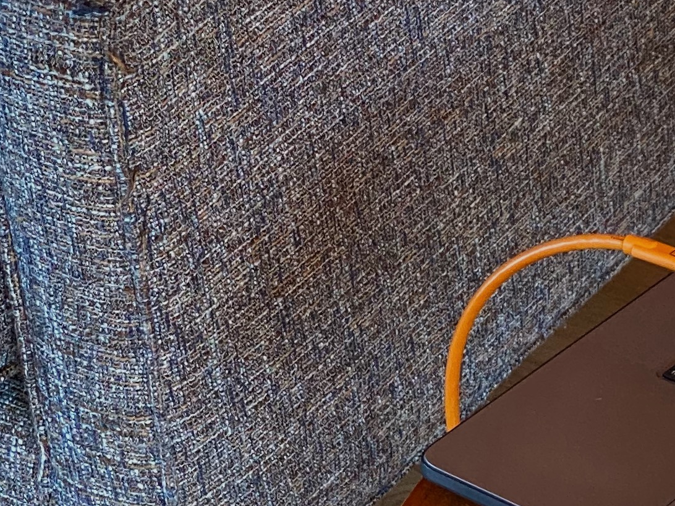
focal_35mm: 192
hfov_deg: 10.2
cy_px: 542
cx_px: 710
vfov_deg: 7.7
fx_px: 3744
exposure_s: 1/81
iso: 160
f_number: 2
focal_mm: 6
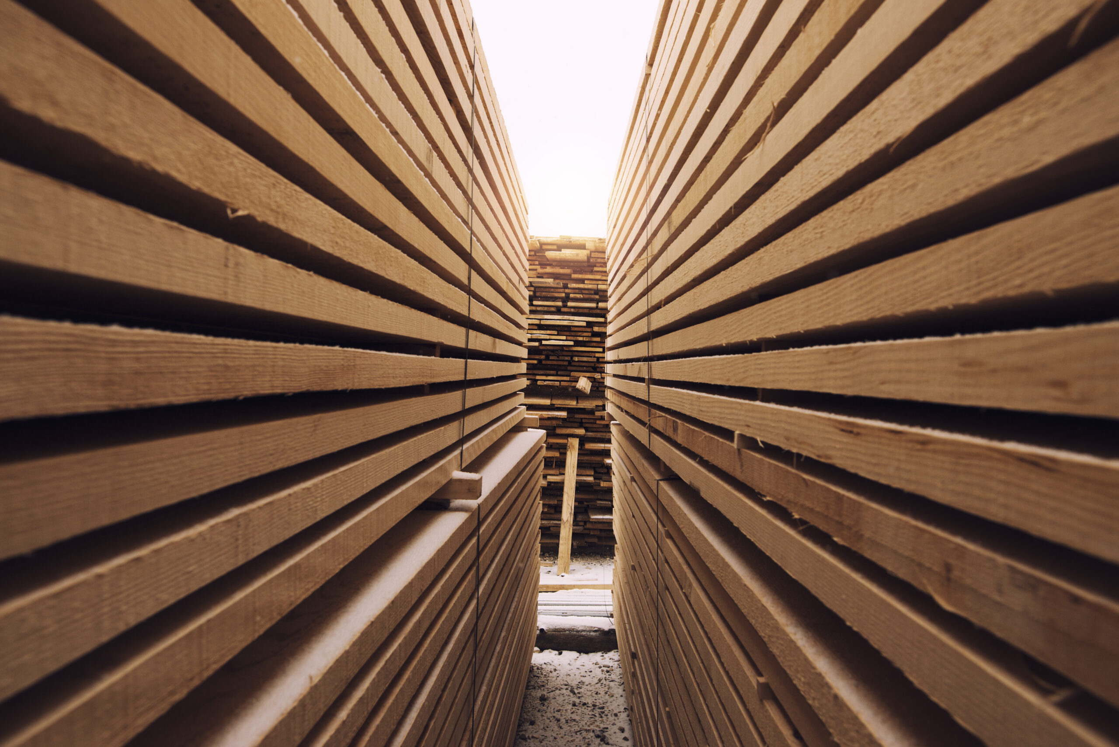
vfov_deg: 62.0
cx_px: 560
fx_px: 622
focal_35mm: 20
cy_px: 374
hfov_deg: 84.0
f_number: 5.6
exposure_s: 1/400
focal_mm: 20
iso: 640
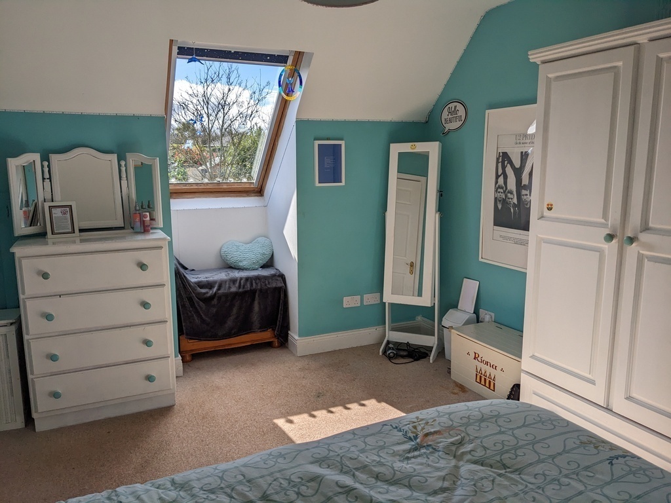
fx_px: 523
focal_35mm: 27
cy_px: 252
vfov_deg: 51.4
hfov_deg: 65.3
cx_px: 336
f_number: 1.73
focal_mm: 4.38
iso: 46
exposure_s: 1/2132
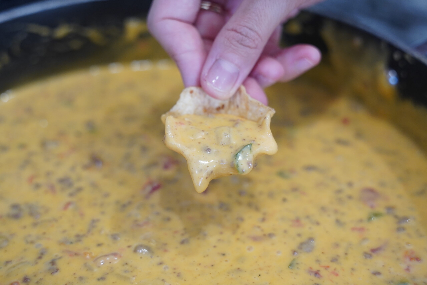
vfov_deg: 21.5
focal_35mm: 63
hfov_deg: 31.8
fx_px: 749
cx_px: 214
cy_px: 142
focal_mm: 42.1
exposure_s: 1/80
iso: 640
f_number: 2.8
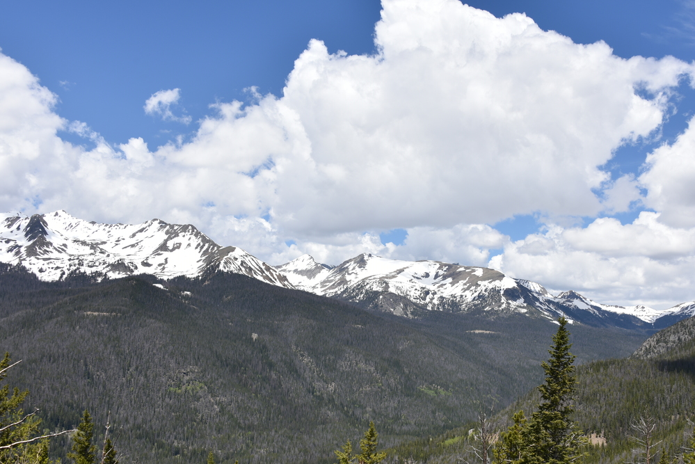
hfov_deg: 47.2
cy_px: 294
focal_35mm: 41
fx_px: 792
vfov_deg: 32.5
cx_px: 412
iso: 100
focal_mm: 32
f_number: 9
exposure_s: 1/320
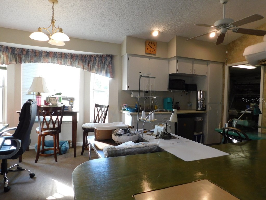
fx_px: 177
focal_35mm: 23
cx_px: 133
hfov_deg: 73.9
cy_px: 100
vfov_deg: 58.9
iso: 125
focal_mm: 4
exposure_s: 1/40
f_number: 3
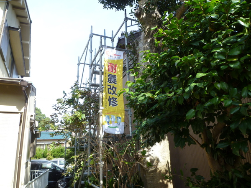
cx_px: 126
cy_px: 94
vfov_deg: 54.9
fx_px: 181
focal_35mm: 25
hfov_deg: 69.4
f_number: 4
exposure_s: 1/160
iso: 80
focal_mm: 4.5
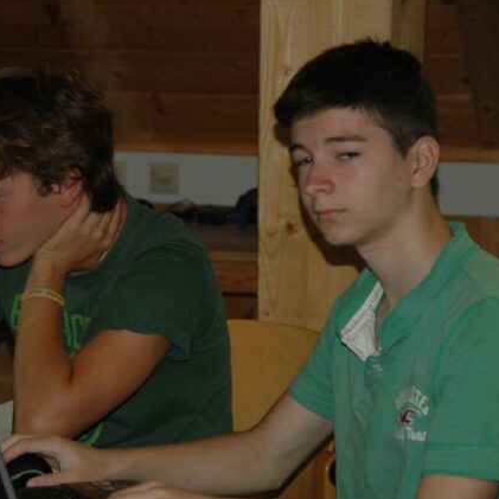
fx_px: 2463
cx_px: 165
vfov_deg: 11.6
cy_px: 248
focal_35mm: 151
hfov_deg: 11.6
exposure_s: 1/60
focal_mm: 78
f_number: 5.6
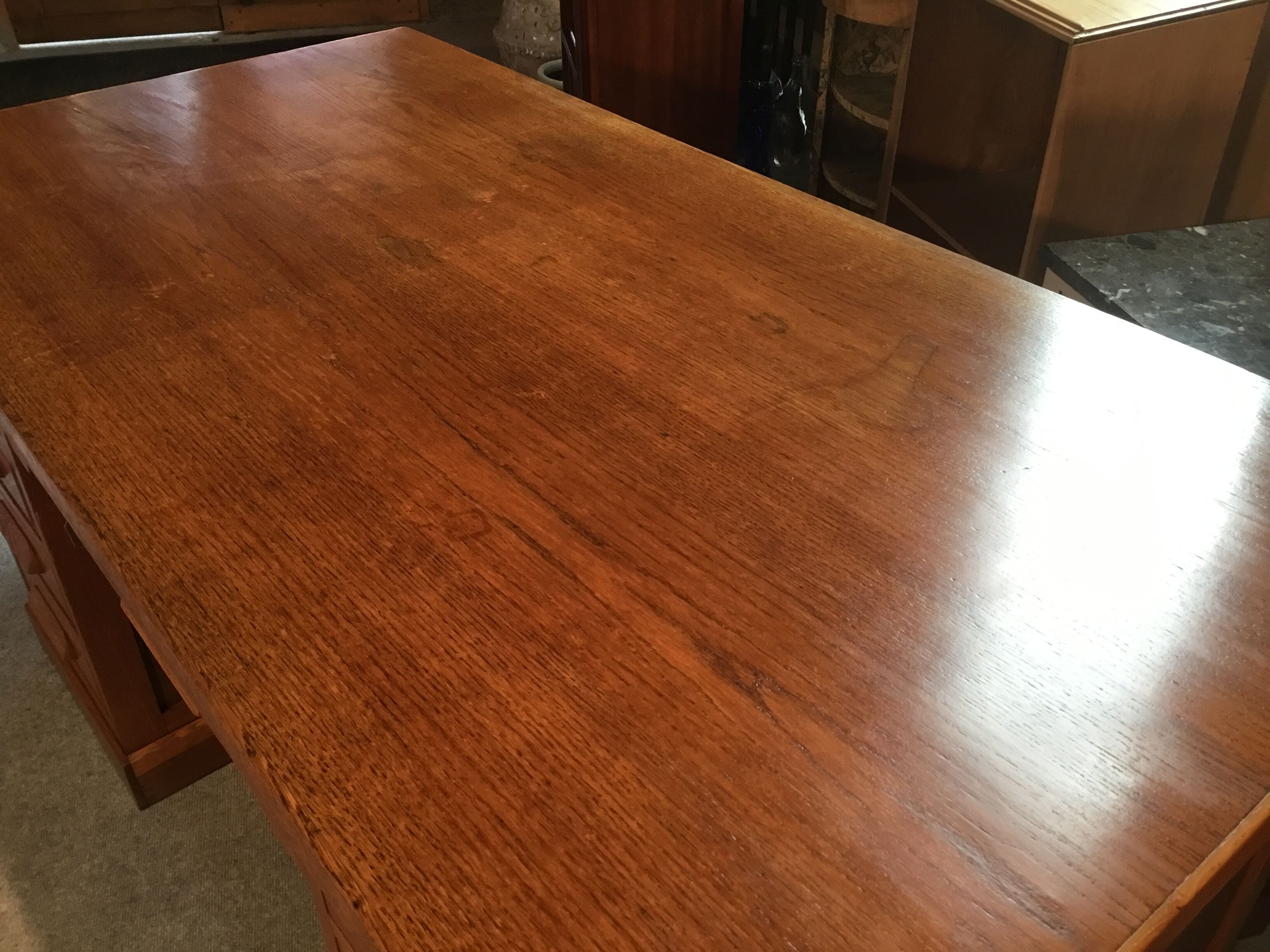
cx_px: 635
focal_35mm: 31
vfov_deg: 45.4
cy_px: 476
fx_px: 1137
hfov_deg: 58.4
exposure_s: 1/33
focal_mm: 3.3
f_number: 2.4
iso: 125
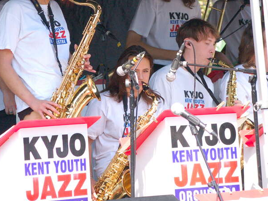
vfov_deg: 4.6
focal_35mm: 325
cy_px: 55
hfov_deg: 6.1
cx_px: 76
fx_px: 2516
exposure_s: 1/1000
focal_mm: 135
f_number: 8
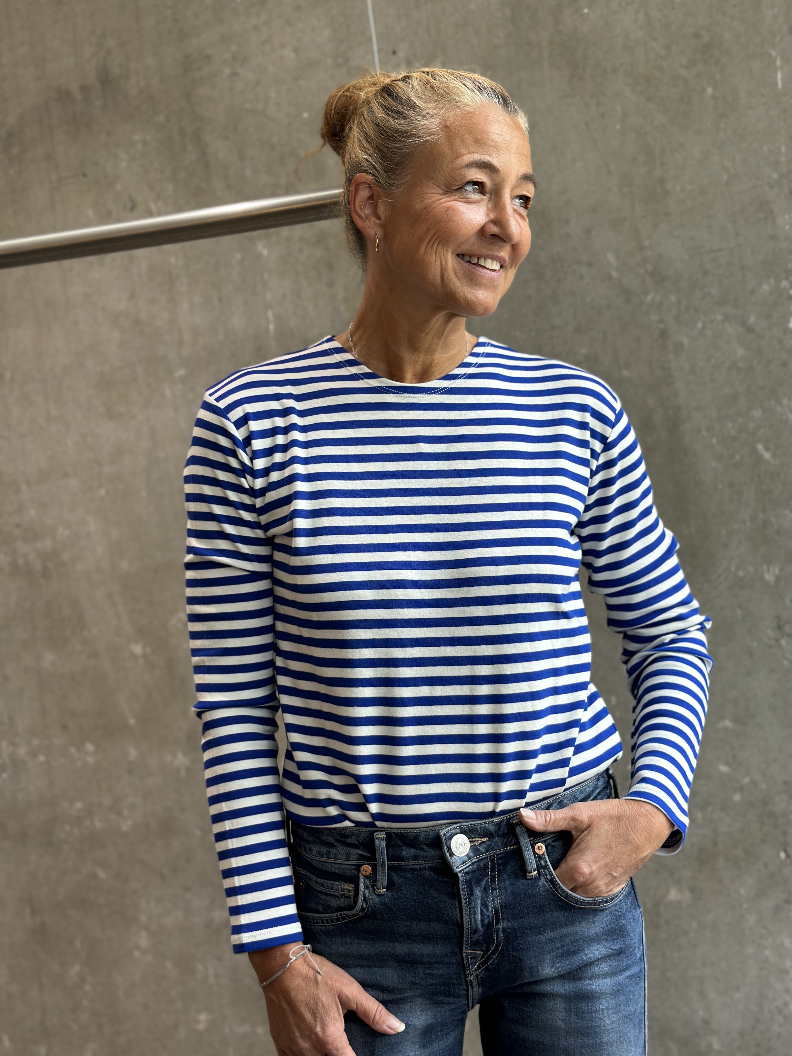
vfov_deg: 39.7
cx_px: 396
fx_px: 1464
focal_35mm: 48
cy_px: 528
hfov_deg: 30.3
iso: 80
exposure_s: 1/136
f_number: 1.78
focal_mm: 6.86
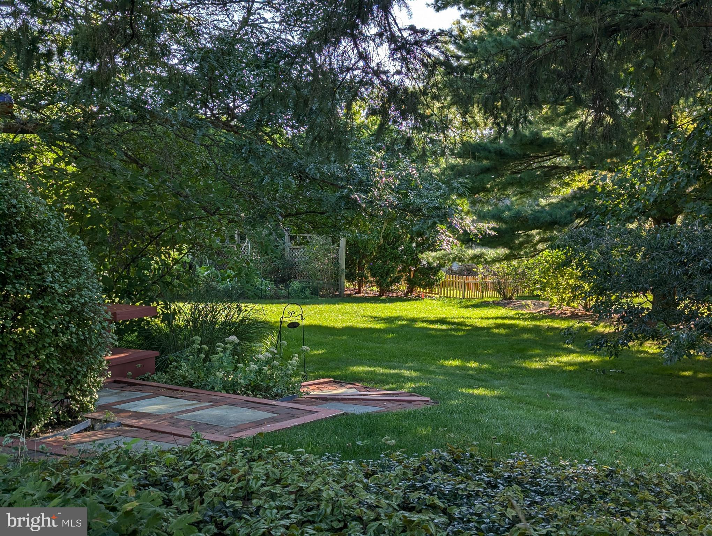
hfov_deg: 39.6
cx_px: 356
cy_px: 268
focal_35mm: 48
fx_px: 989
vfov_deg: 30.3
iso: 47
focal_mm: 6.81
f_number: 1.85
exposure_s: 1/580
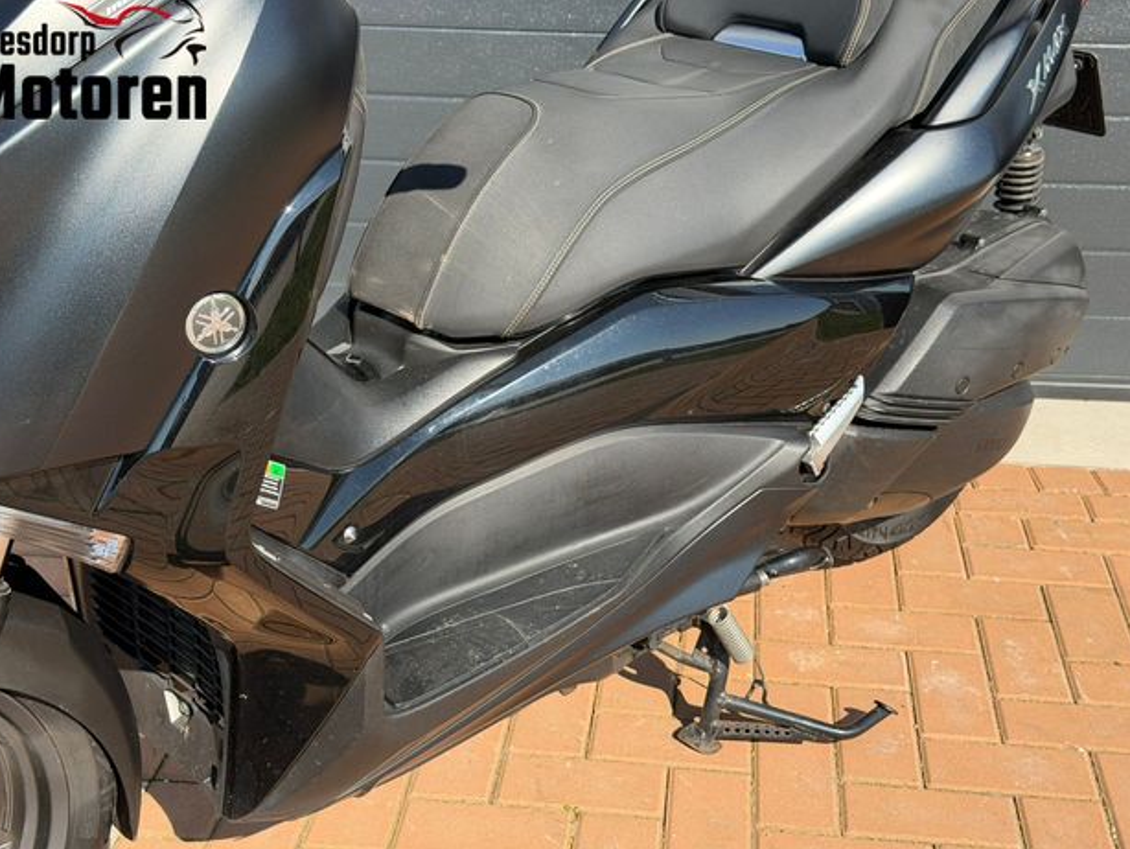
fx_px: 1633
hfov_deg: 38.2
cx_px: 559
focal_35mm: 50
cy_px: 438
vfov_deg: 29.1
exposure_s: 1/2208
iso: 80
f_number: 1.78
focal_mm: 6.76
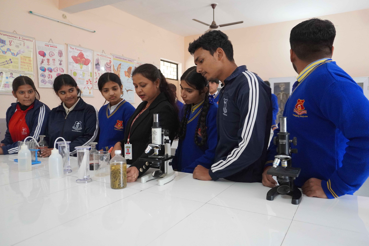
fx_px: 277
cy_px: 123
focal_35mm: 27
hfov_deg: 67.4
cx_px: 184
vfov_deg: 47.9
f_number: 4
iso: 2000
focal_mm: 18
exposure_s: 1/160
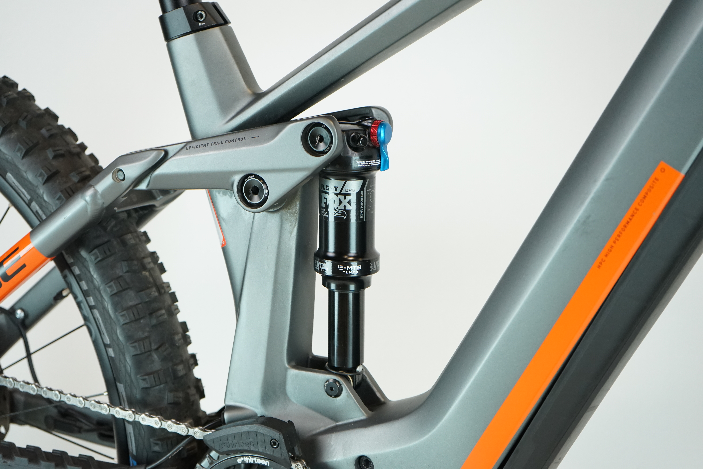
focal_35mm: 57
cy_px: 234
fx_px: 1113
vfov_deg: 23.8
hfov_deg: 35.1
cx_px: 352
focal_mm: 57
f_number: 5.6
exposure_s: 1/200
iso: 1600
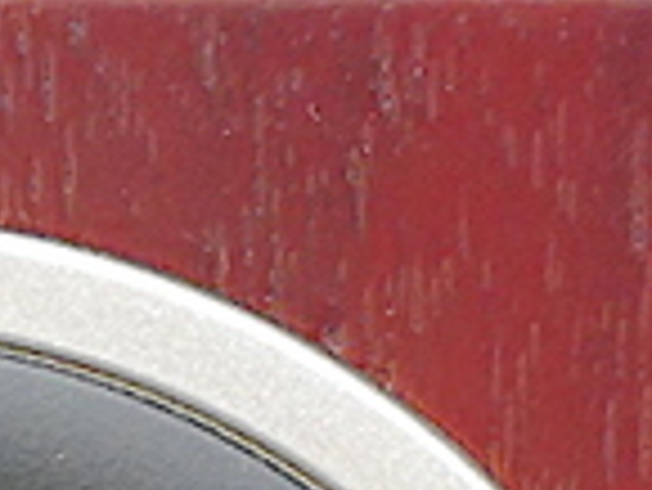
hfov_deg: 1.9
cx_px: -180
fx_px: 20001
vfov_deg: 1.4
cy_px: 1164
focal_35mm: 1061
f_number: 5.5
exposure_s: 1/2.5
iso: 200
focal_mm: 28.7
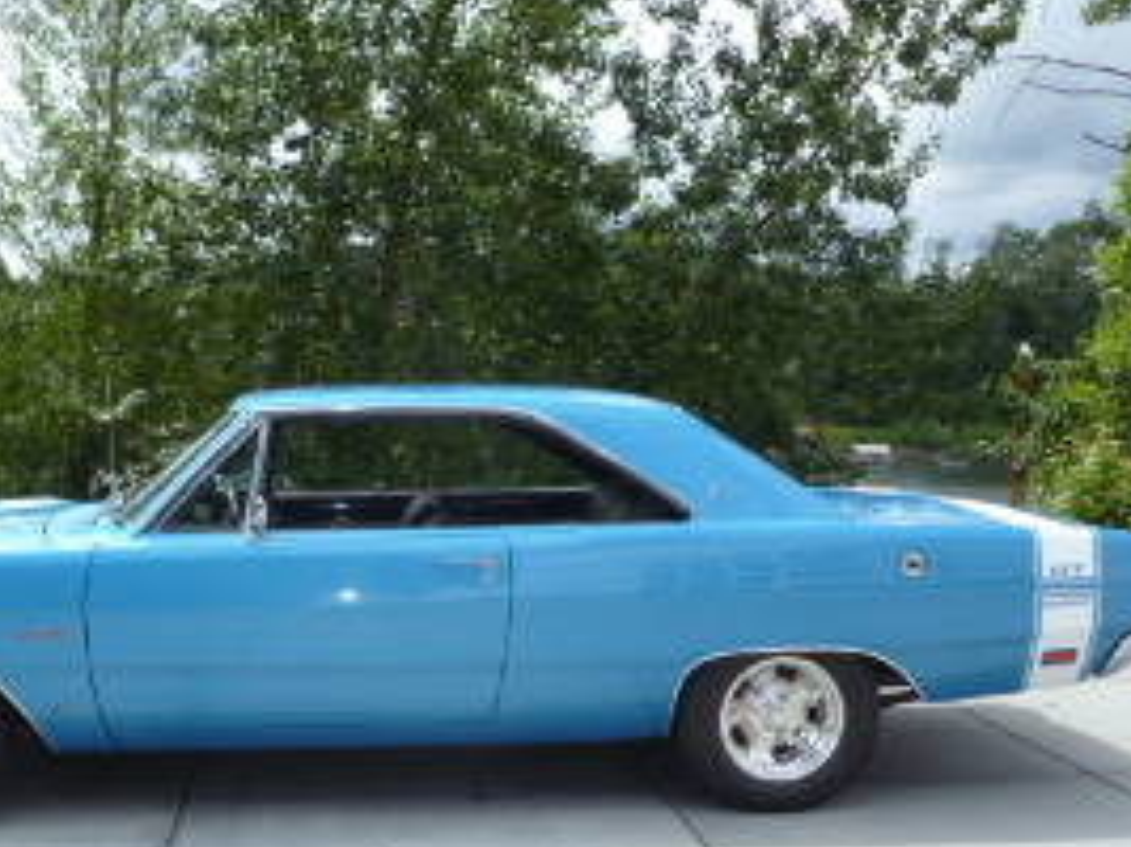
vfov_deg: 33.9
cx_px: 432
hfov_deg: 44.5
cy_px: 593
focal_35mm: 42
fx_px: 1372
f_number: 3.3
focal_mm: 5
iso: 100
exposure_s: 1/640
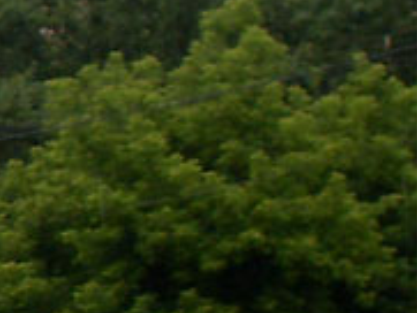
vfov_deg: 4.2
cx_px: -760
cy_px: 361
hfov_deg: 5.3
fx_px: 4291
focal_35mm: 356
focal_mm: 10.1
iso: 80
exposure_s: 1/350
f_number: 3.7
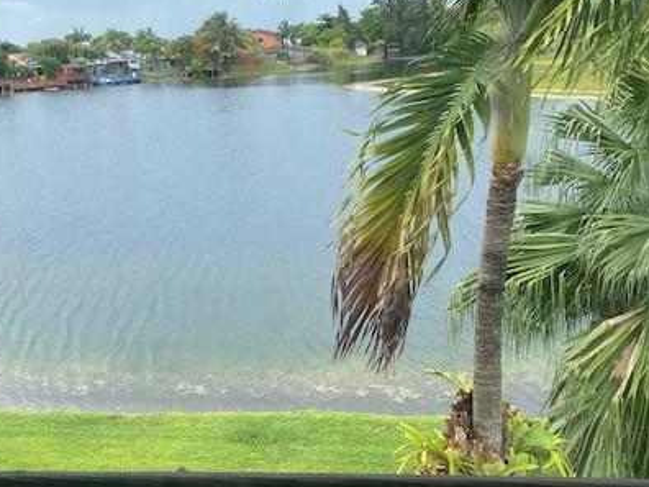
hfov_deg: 44.6
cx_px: 264
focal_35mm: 42
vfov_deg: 34.3
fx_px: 787
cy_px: 241
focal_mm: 4.25
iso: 32
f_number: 1.8
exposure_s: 1/1063
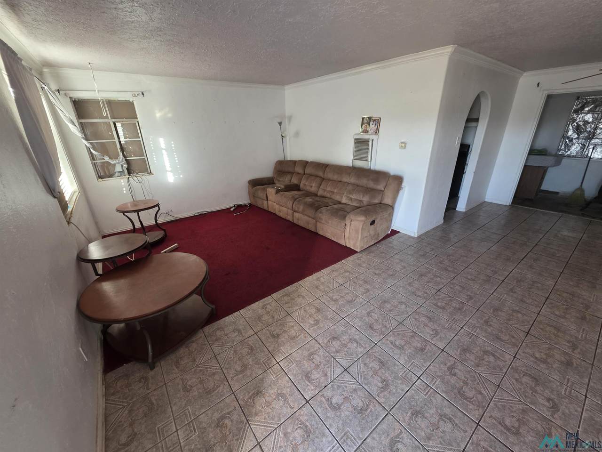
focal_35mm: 13
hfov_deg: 106.2
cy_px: 226
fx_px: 226
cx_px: 301
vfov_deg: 89.9
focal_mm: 2.2
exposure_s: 1/60
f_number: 1.9
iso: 160
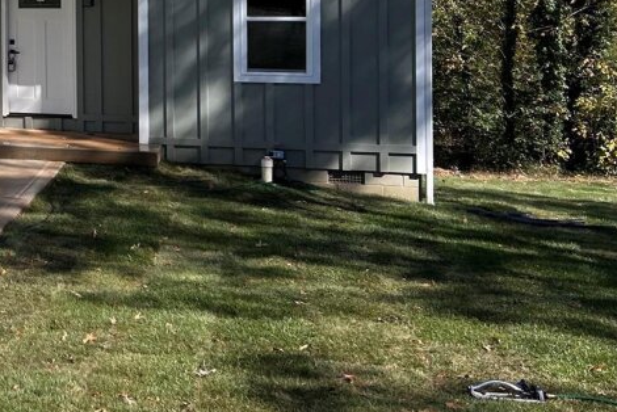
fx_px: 1183
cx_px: -146
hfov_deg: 25.8
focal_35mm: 69
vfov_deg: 19.1
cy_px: -26
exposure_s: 1/4630
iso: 50
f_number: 1.5
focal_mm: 5.7
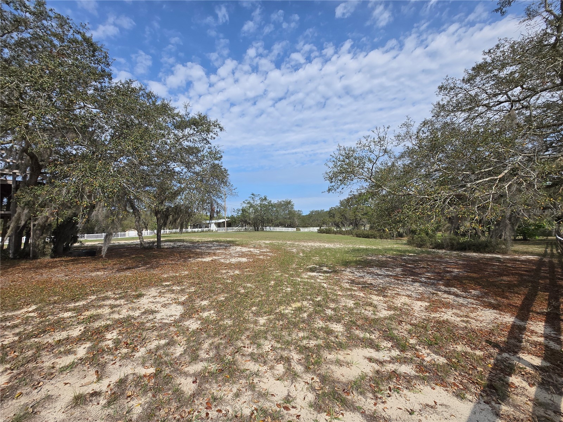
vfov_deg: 89.9
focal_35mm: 13
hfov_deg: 106.2
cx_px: 282
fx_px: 211
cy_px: 211
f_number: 2.2
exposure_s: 1/1441
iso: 25
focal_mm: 1.7
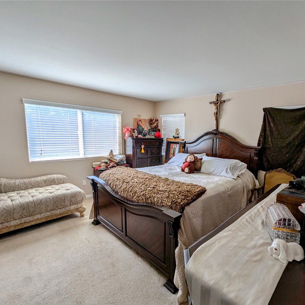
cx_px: 186
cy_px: 159
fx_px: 159
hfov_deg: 86.1
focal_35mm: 16
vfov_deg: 87.4
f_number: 2.2
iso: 36
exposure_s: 1/135
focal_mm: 1.95
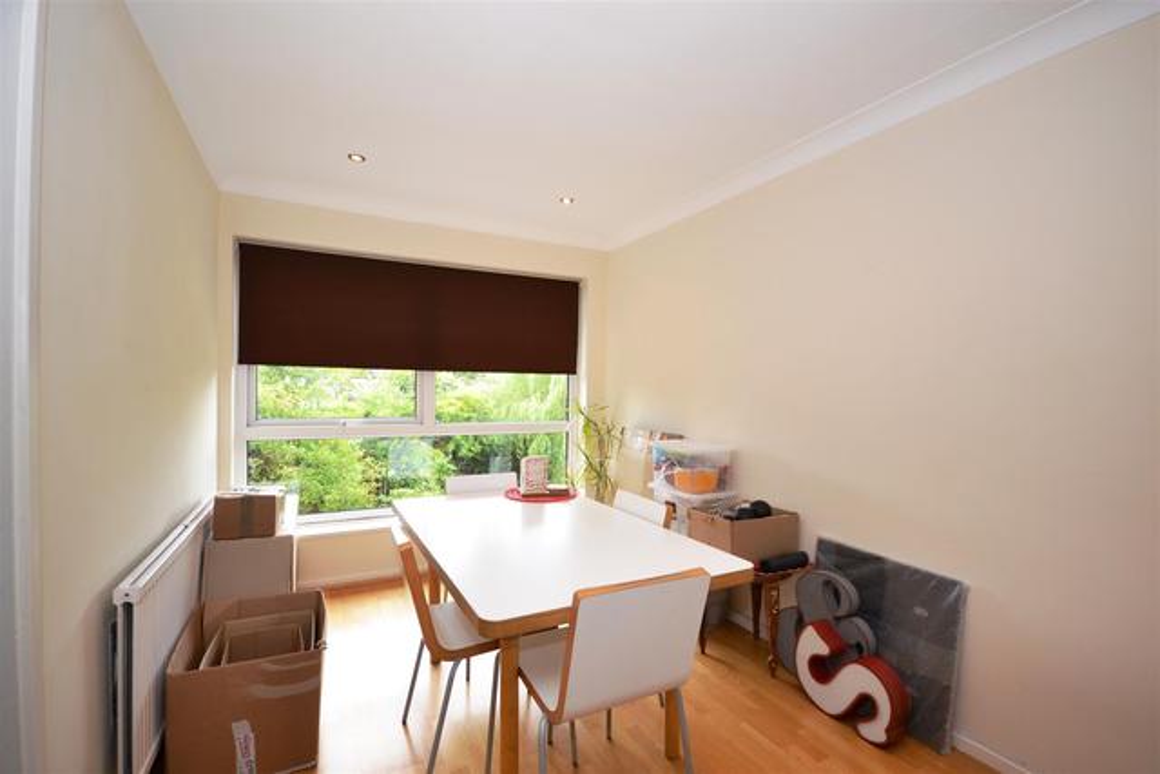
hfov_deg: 95.0
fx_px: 532
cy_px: 387
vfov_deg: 72.1
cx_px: 580
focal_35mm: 16
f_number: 4.2
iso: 180
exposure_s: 1/60
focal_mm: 11
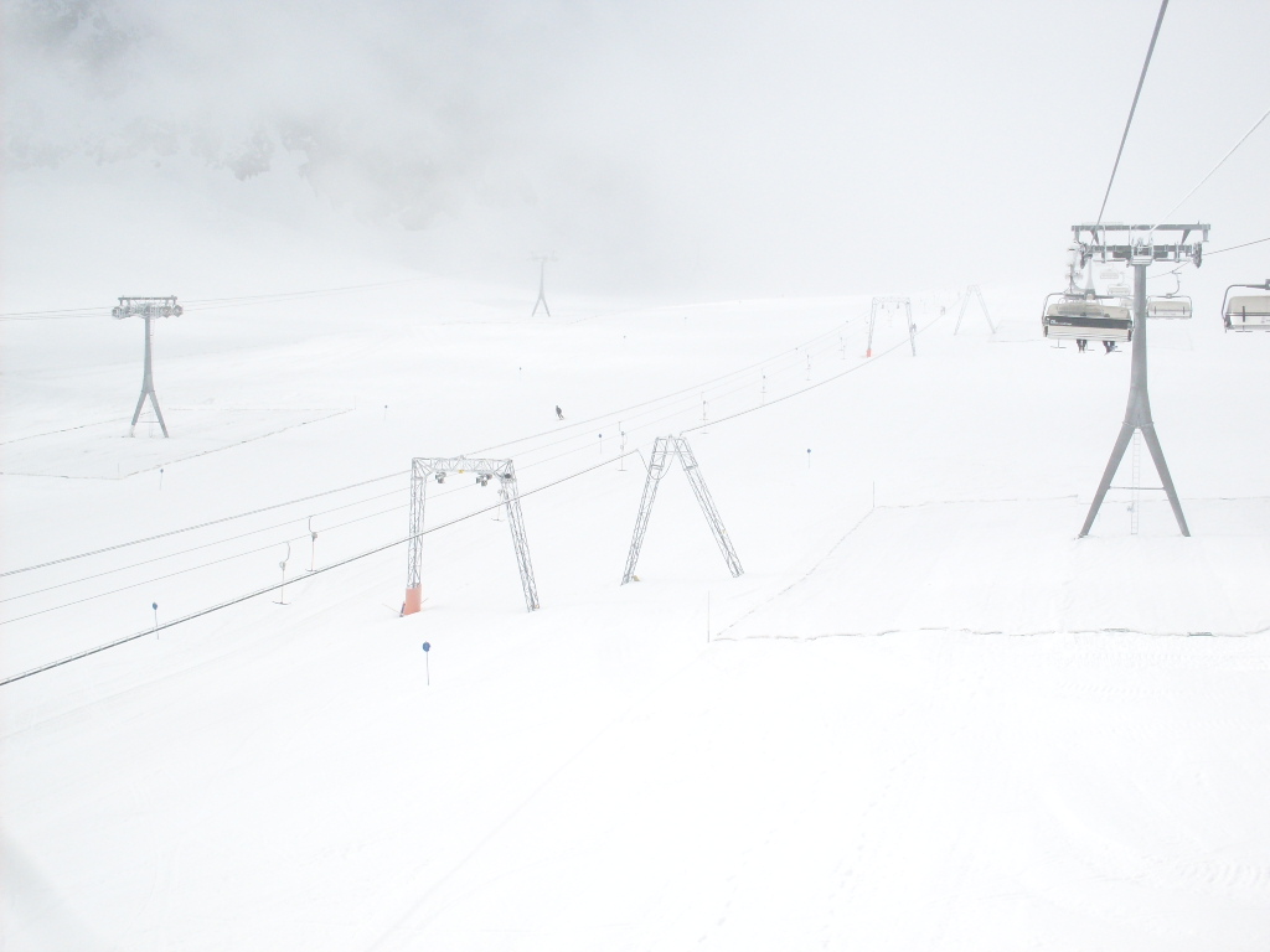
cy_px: 476
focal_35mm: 38
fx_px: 1394
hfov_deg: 49.0
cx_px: 635
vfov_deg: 37.7
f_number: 8.4
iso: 120
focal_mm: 6.3
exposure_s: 1/750
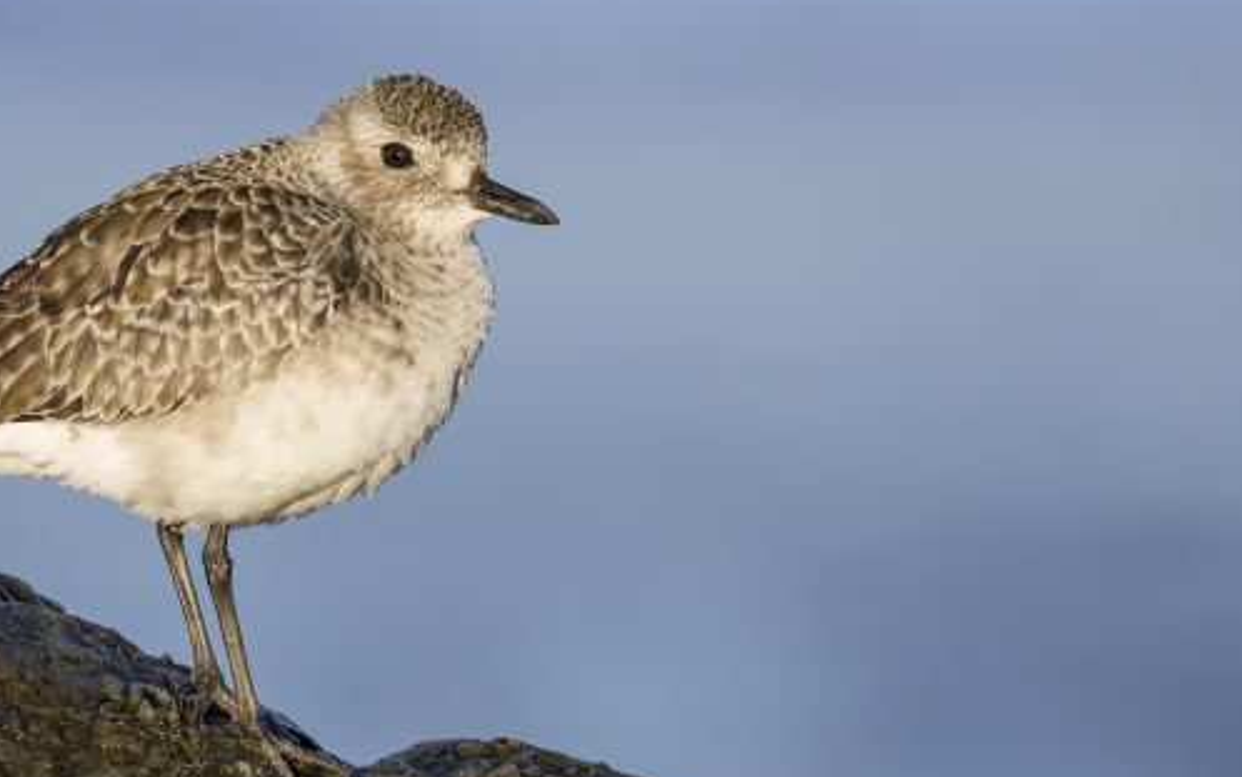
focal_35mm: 984
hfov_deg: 2.1
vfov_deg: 1.3
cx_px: 500
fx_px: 33318
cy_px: 311
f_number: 6.3
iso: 500
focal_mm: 600
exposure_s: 1/1250
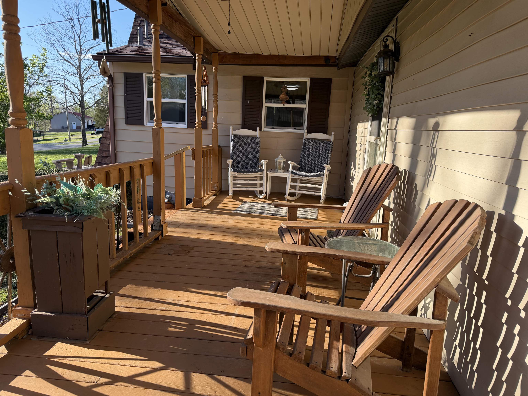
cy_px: 198
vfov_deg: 56.8
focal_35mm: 24
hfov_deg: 71.6
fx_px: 366
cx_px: 264
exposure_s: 1/1653
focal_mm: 6.76
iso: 100
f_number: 1.78
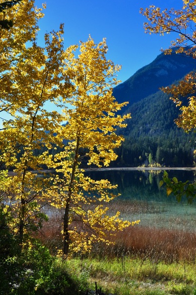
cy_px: 132
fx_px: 381
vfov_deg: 42.2
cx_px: 108
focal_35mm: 47
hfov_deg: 28.8
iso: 200
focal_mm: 27
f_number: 22
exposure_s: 1/50
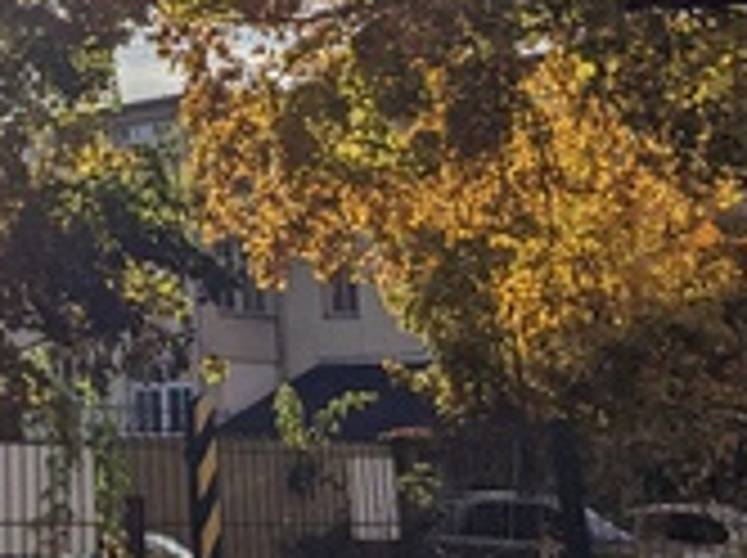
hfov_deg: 20.7
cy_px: -288
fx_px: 1918
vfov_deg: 15.3
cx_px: -126
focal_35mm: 89
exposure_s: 1/23256
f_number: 1.73
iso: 74
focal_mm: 4.38
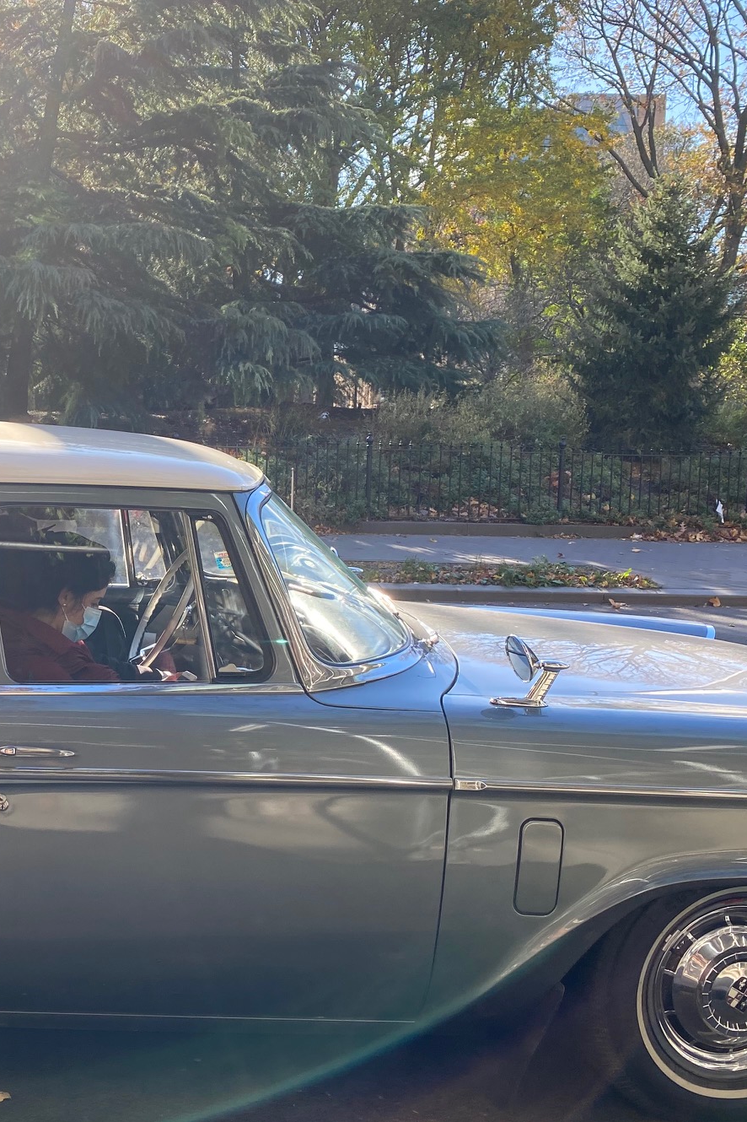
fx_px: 1277
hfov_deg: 30.8
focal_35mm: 41
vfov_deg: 47.4
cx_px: 41
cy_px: 543
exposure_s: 1/460
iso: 32
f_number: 1.8
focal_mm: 4.25
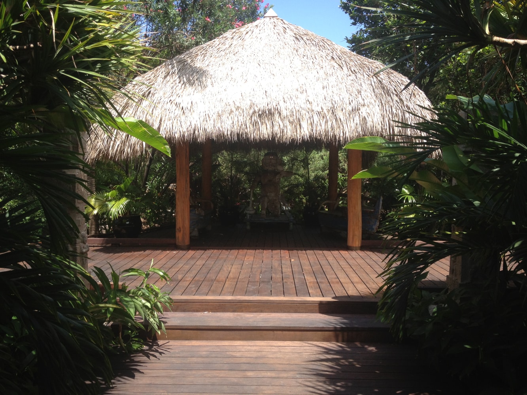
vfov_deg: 40.7
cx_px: 264
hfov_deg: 52.6
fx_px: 533
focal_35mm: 35
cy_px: 198
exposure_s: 1/649
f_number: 2.4
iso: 64
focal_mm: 4.28
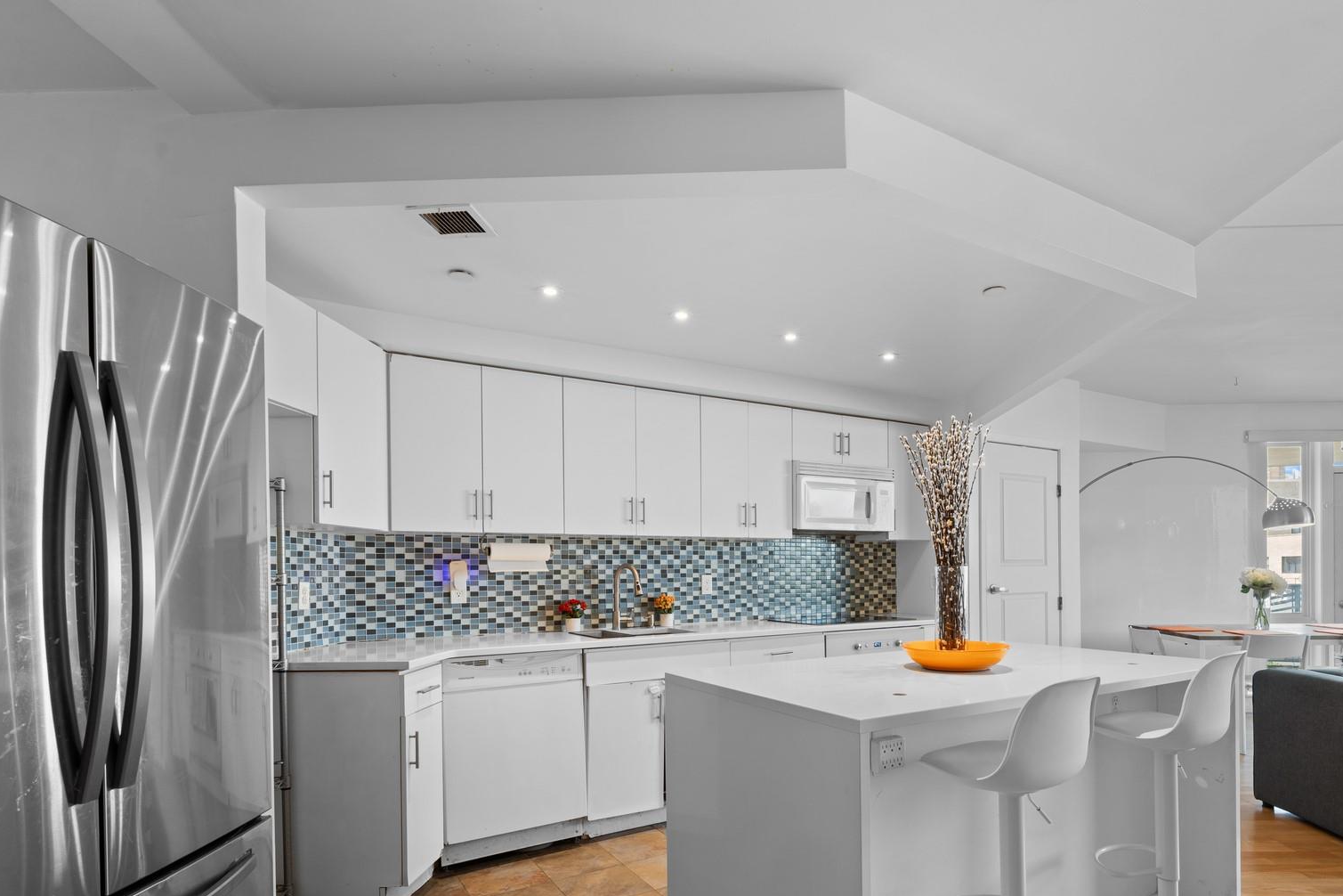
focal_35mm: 19
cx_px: 736
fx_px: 709
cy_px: 579
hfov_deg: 86.7
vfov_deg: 63.3
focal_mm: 14
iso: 200
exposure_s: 1/2
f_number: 10
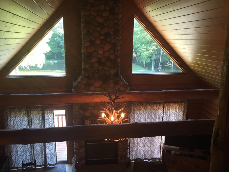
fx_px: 212
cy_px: 94
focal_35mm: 32
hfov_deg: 56.7
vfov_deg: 44.1
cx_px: 103
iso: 64
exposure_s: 1/30
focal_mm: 4.15
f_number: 2.2
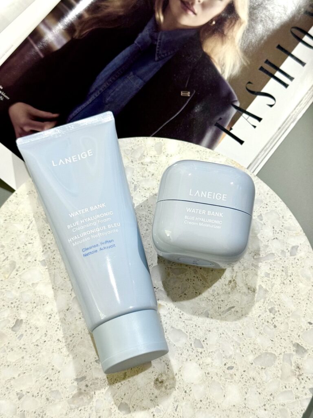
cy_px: 209
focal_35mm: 48
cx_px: 156
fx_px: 579
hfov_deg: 30.3
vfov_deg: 39.7
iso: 250
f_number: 1.78
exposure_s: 1/50
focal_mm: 6.76
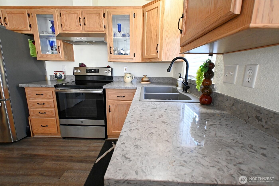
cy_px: 93
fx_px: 116
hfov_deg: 100.4
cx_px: 140
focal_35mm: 15
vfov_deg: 77.3
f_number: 4.5
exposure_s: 1/125
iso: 2500
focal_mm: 10
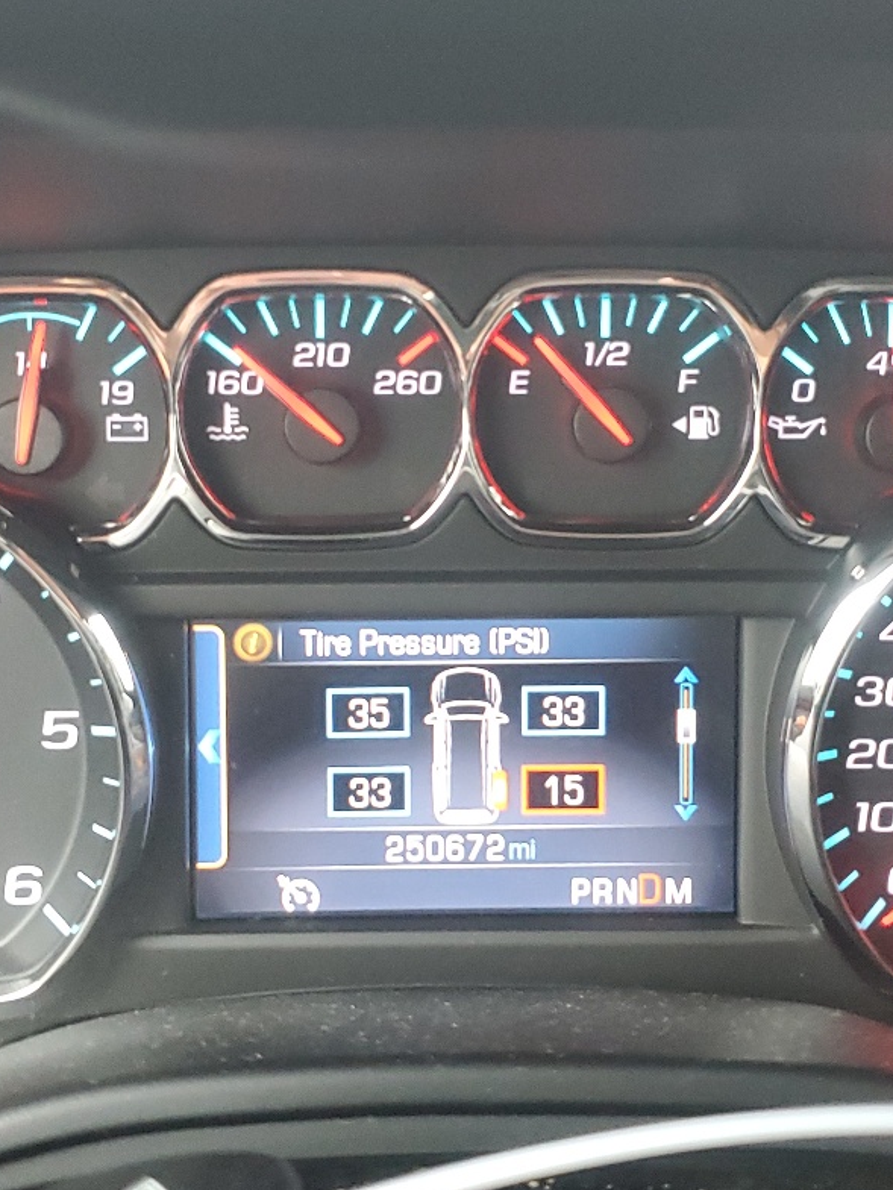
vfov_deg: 36.2
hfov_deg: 27.5
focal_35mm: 53
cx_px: 444
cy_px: 558
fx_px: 1823
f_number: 1.5
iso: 320
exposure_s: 1/60.2
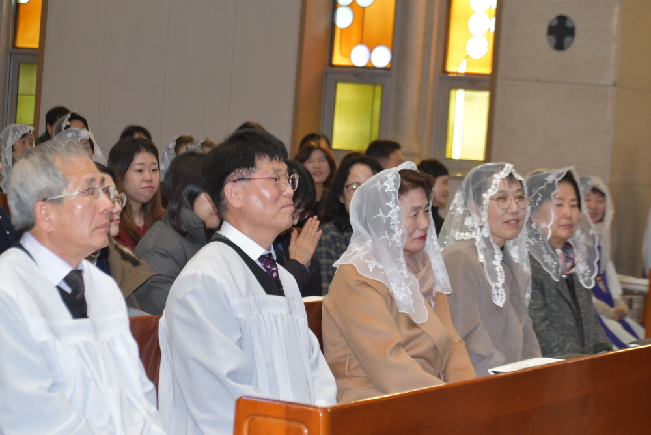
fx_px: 1900
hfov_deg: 19.4
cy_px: 218
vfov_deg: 13.1
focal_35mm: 105
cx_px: 326
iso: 800
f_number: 5
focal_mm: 70
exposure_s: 1/100
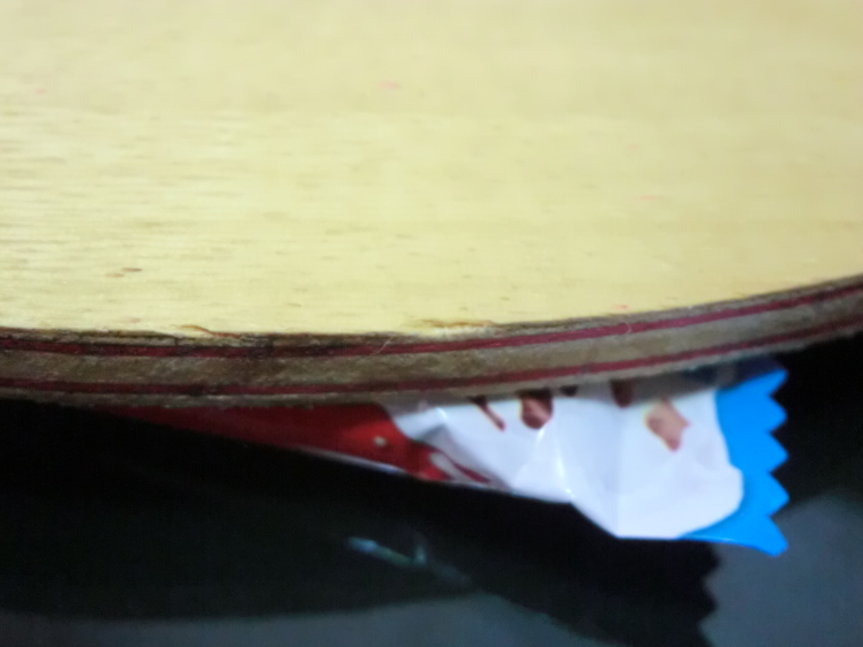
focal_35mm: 47
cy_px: 324
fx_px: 1172
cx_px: 432
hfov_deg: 40.4
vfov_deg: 30.9
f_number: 3.4
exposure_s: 1/8
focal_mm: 8.46
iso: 800
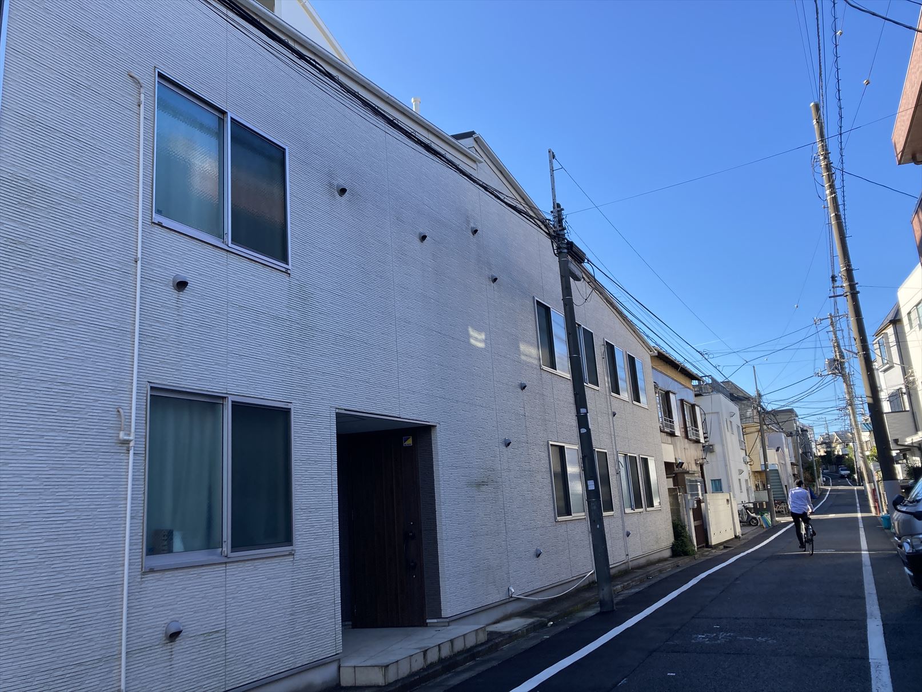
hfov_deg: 63.4
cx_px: 461
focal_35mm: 28
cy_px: 346
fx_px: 746
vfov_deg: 49.8
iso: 20
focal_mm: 3.99
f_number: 1.8
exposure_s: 1/665
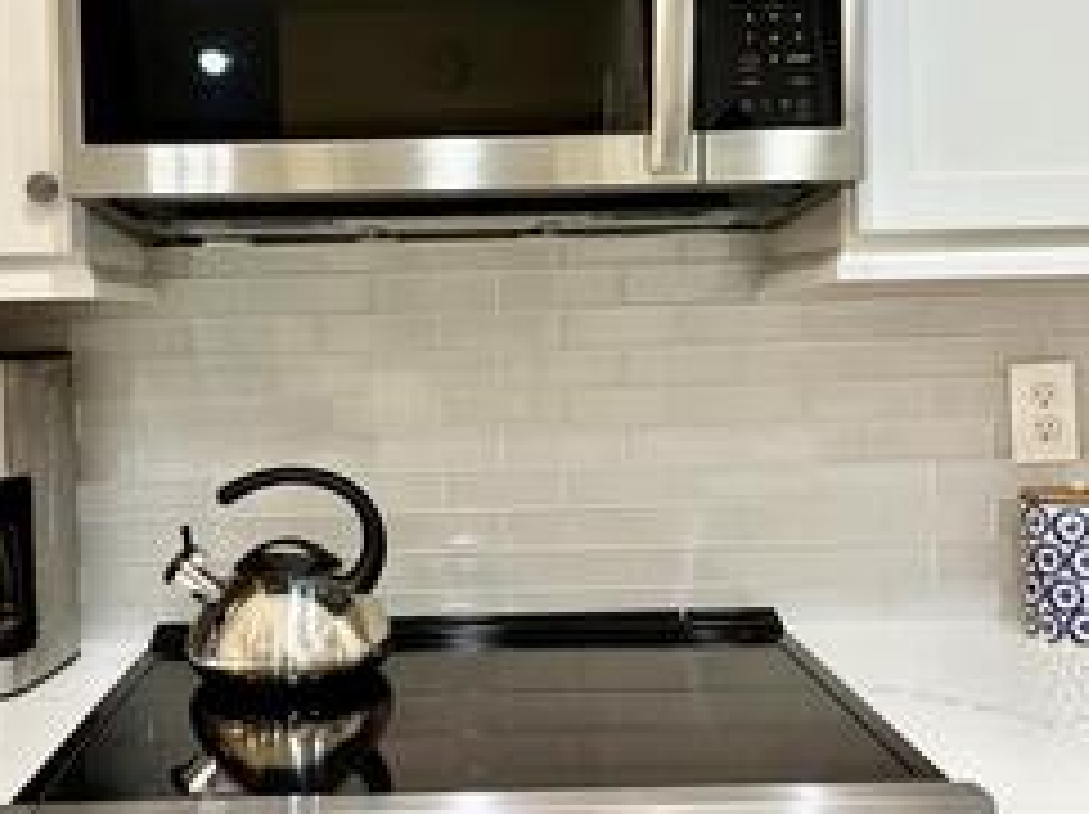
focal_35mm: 43
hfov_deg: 43.7
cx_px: 441
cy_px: 342
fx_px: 1351
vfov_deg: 33.5
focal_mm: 5.96
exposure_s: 1/60
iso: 100
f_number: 1.6
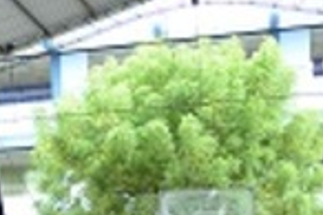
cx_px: -199
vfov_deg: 10.8
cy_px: 397
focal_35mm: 118
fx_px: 1058
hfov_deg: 15.6
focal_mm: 18
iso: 400
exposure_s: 1/250
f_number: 4.5
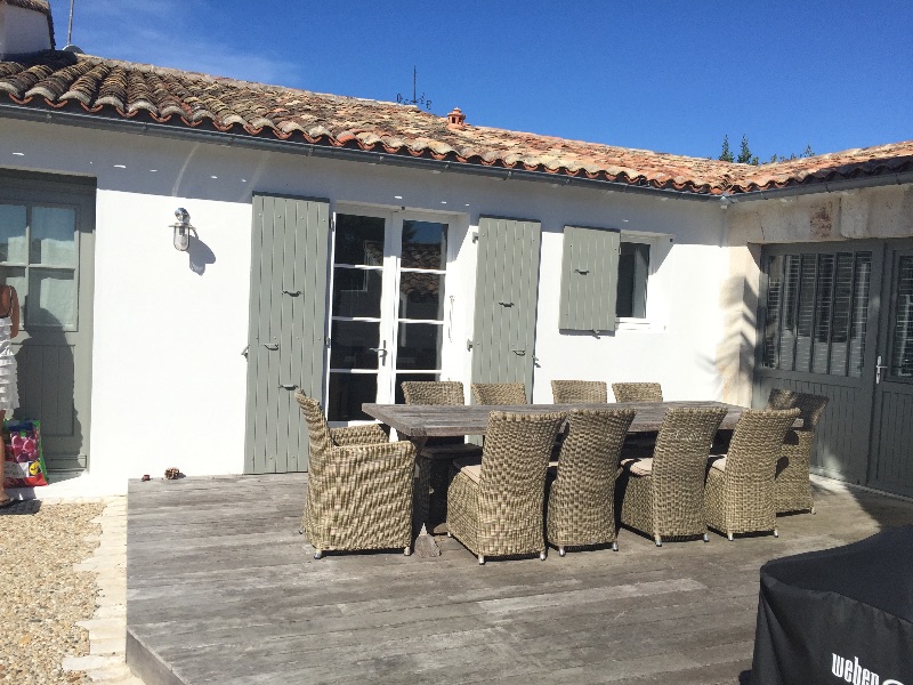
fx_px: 765
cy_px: 342
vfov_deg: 48.2
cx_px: 456
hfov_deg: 61.7
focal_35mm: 29
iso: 32
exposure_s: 1/3597
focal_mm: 4.15
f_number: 2.2
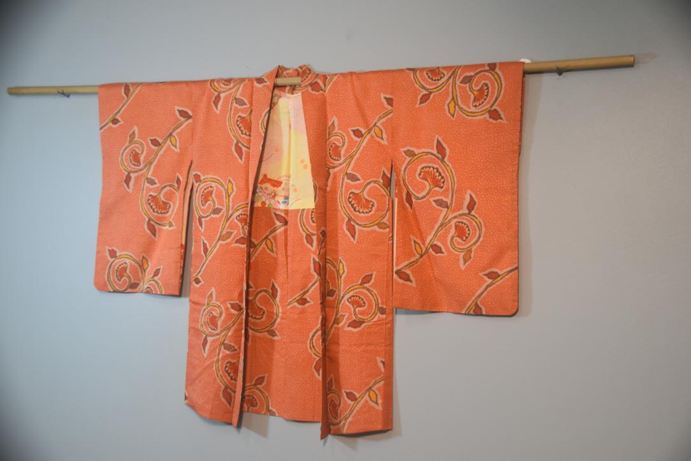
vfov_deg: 34.2
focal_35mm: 39
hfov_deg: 49.5
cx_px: 346
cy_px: 230
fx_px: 749
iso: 400
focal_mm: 26
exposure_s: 1/80
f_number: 4.5
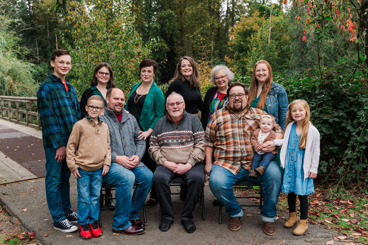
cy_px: 122
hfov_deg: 54.5
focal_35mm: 35
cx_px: 184
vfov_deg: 37.8
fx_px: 357
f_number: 5
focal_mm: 35
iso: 800
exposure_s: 1/400
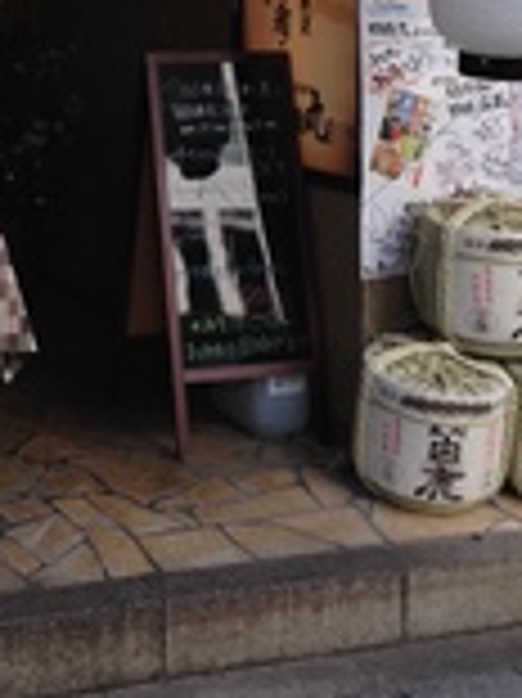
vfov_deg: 21.8
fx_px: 1711
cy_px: -68
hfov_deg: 17.2
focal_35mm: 85
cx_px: 104
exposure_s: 1/341
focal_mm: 4.12
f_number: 2.4
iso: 50
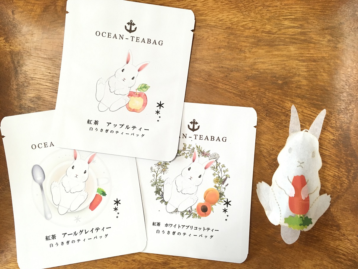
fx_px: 300
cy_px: 134
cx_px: 179
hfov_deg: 61.6
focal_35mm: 29
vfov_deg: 48.2
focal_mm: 4.15
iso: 40
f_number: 2.2
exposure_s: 1/30
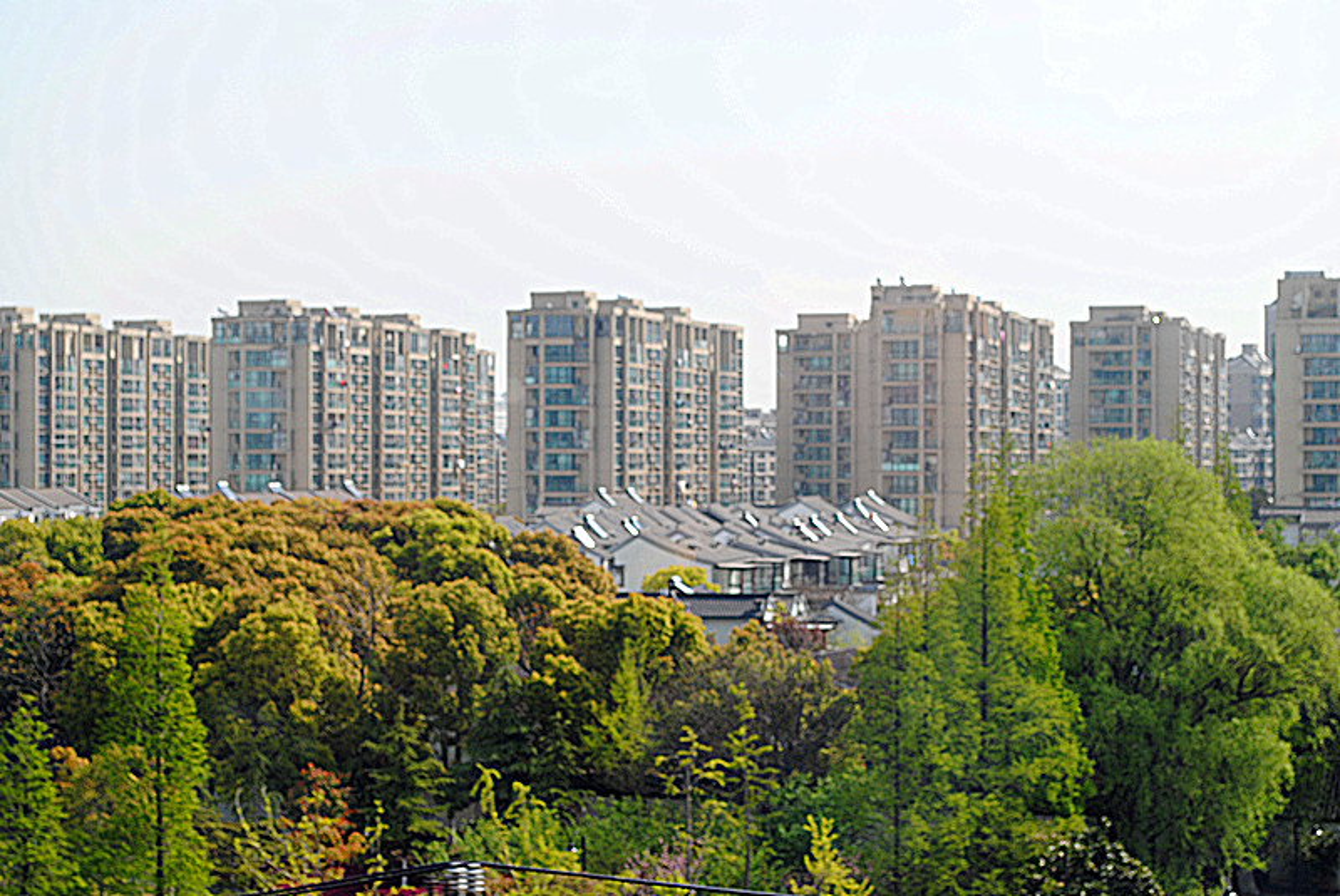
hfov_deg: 26.0
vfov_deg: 17.5
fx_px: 2906
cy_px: 448
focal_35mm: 78
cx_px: 670
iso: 100
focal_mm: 52
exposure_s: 1/160
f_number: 8
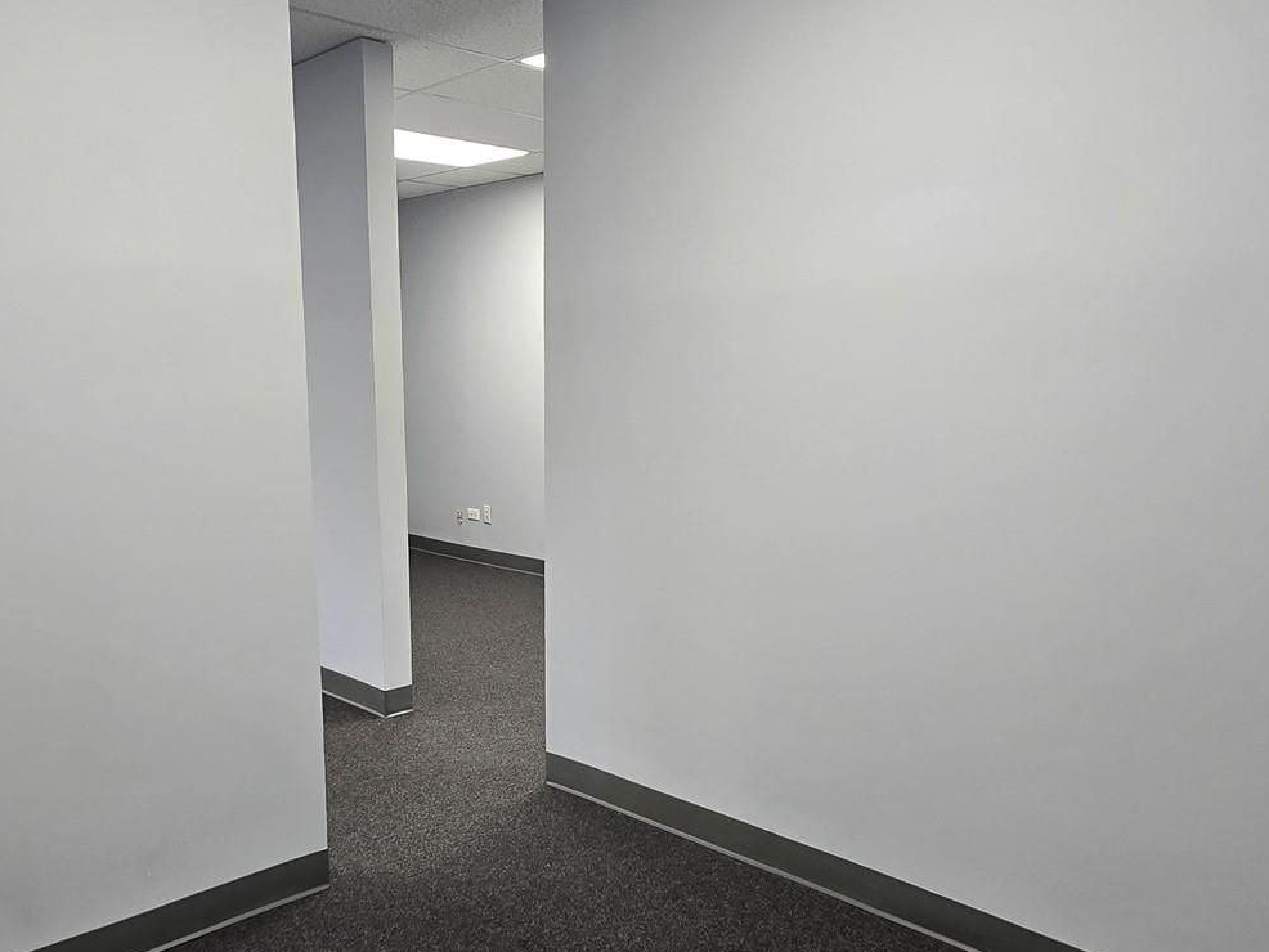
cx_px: 595
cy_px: 557
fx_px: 990
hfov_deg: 65.3
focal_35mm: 27
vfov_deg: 51.1
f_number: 2.2
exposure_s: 1/60
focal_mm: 2.2
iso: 160
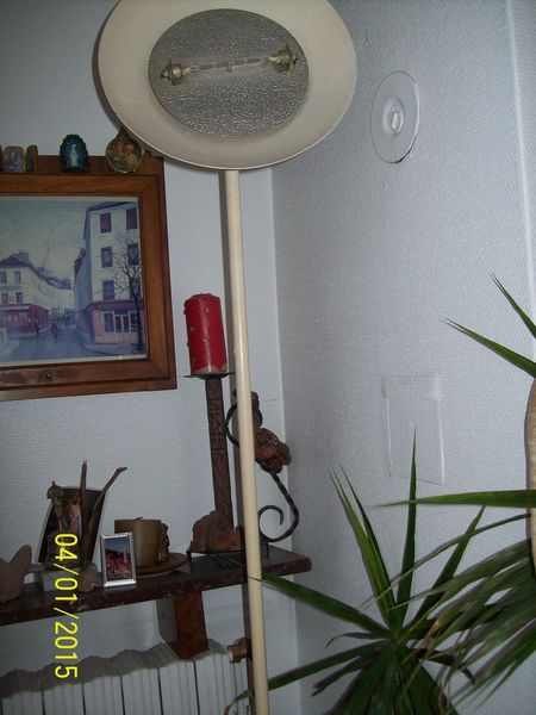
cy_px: 358
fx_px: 743
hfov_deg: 39.7
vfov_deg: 51.4
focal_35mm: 36
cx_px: 268
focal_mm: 6
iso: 80
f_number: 2.7
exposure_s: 1/64
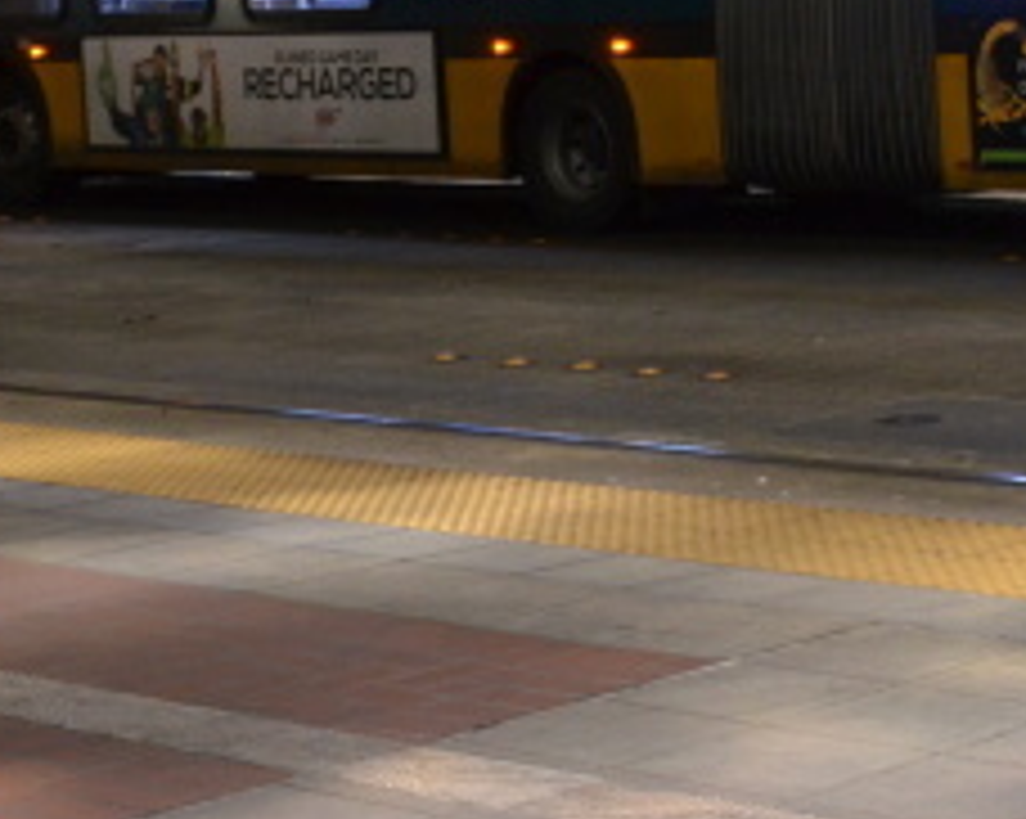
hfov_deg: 17.5
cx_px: 1300
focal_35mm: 104
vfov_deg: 14.4
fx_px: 3145
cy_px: -133
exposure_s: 1/25
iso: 1600
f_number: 3.5
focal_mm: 21
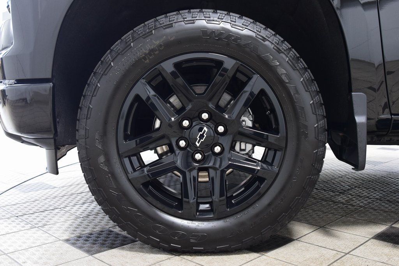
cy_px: 133
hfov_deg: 53.1
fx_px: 399
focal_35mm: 36
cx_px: 200
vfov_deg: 36.9
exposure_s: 1/15
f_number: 5.6
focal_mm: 24
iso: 1600
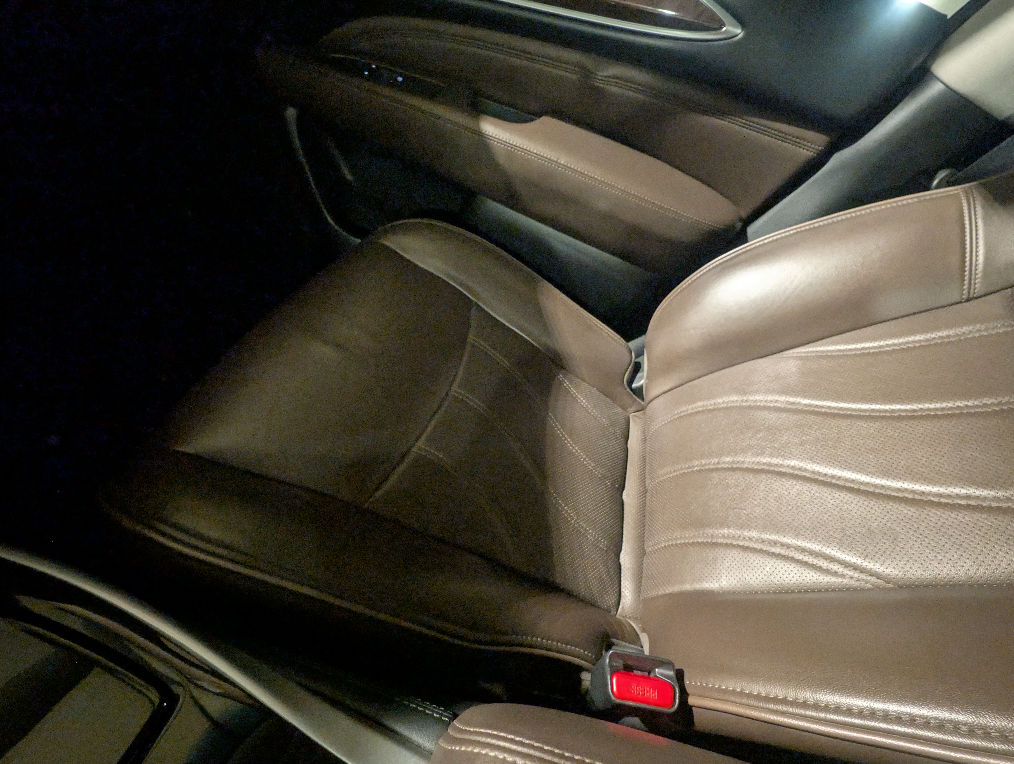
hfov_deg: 106.0
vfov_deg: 90.1
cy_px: 384
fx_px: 381
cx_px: 539
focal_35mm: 13
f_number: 1.95
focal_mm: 2.23
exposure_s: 1/15
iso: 1560
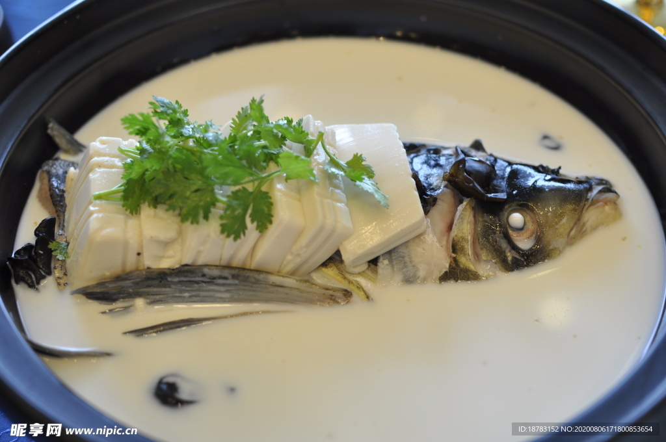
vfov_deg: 25.7
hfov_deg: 37.9
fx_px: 970
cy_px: 221
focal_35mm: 52
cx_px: 333
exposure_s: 1/30
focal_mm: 35
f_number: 2.8
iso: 200
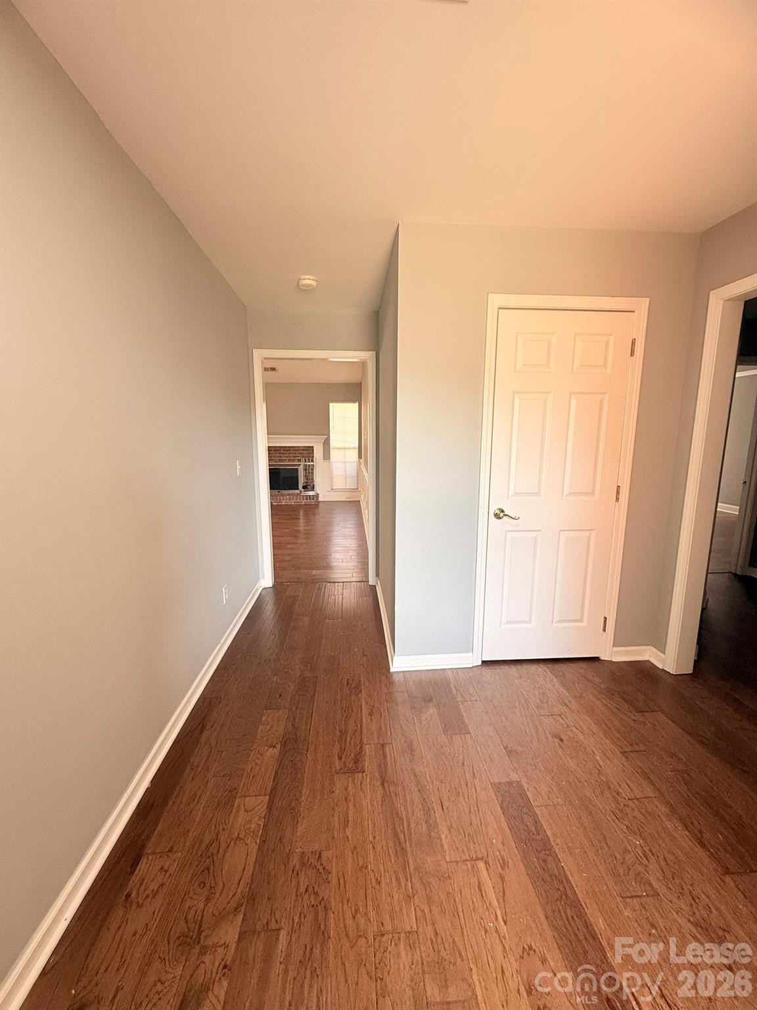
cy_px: 505
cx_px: 378
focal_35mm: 14
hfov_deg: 85.7
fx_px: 408
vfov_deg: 102.1
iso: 125
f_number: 2.2
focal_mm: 2.22
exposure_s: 1/99
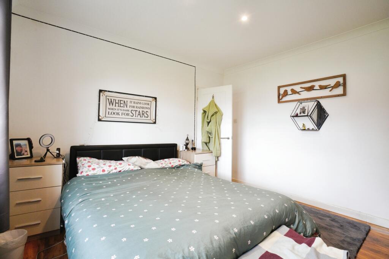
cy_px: 130
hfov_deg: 96.7
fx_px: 173
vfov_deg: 73.8
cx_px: 194
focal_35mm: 16
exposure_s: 1/50
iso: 2000
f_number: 9
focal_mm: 16
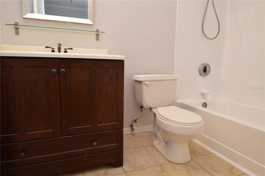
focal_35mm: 18
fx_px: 132
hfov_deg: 90.1
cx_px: 132
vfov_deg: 67.3
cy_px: 88
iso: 900
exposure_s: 1/60
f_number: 4
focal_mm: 12
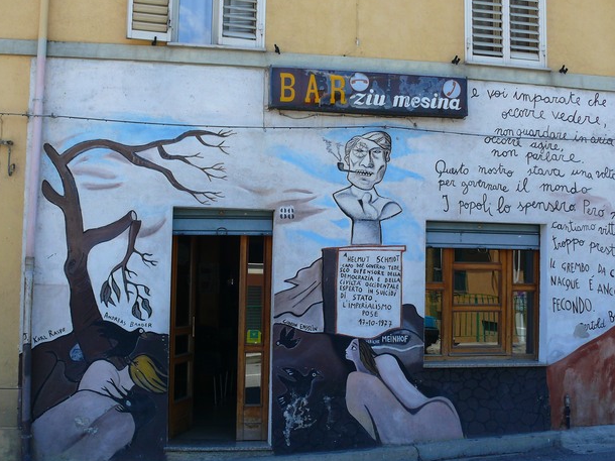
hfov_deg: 43.9
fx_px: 764
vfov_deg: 33.6
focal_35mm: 43
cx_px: 316
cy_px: 238
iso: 100
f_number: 3.6
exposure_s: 1/125
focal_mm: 7.4
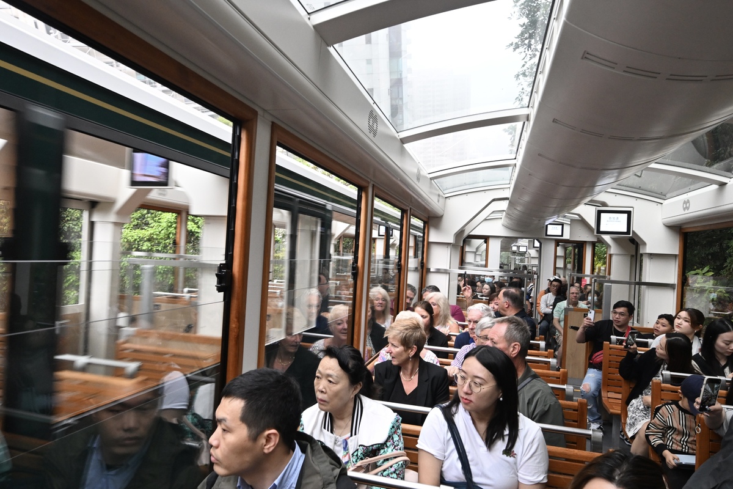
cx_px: 366
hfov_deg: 100.4
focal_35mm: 15
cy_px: 244
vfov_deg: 77.3
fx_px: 305
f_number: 6.3
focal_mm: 15
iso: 1800
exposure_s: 1/160
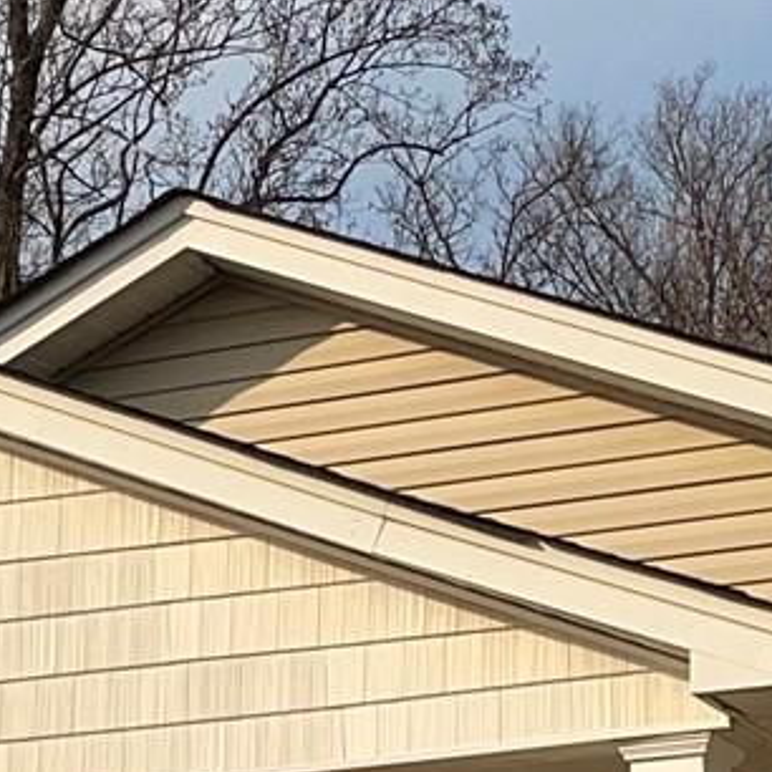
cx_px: 351
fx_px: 3886
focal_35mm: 154
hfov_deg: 11.3
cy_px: 1050
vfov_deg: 11.0
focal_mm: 4.2
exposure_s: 1/3861
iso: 32
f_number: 1.6
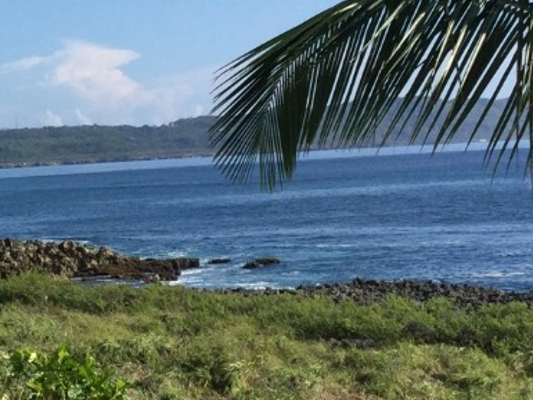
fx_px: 1787
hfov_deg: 16.6
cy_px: 127
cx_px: -17
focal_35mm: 116
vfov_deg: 12.8
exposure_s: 1/1294
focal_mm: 3.3
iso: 25
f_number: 2.4
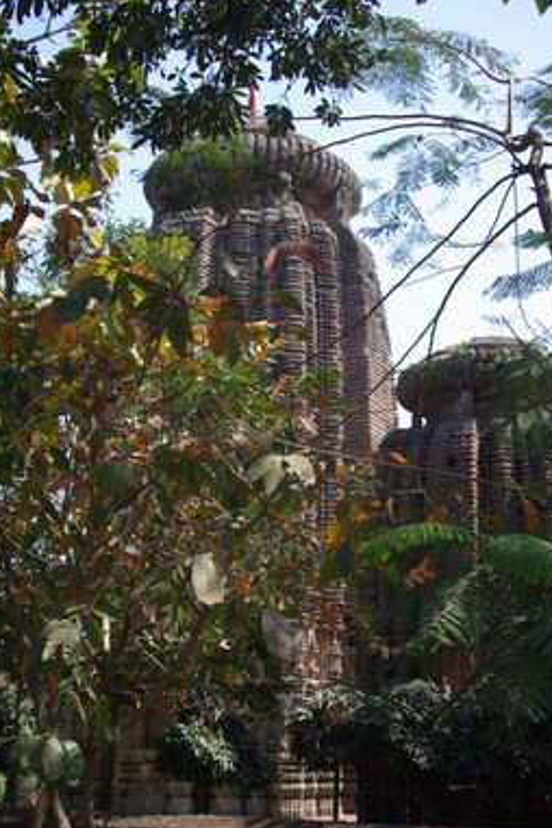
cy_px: 465
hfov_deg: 23.1
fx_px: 1348
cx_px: 319
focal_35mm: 59
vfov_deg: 34.1
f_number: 4.5
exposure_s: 1/90
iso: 100
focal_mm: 31
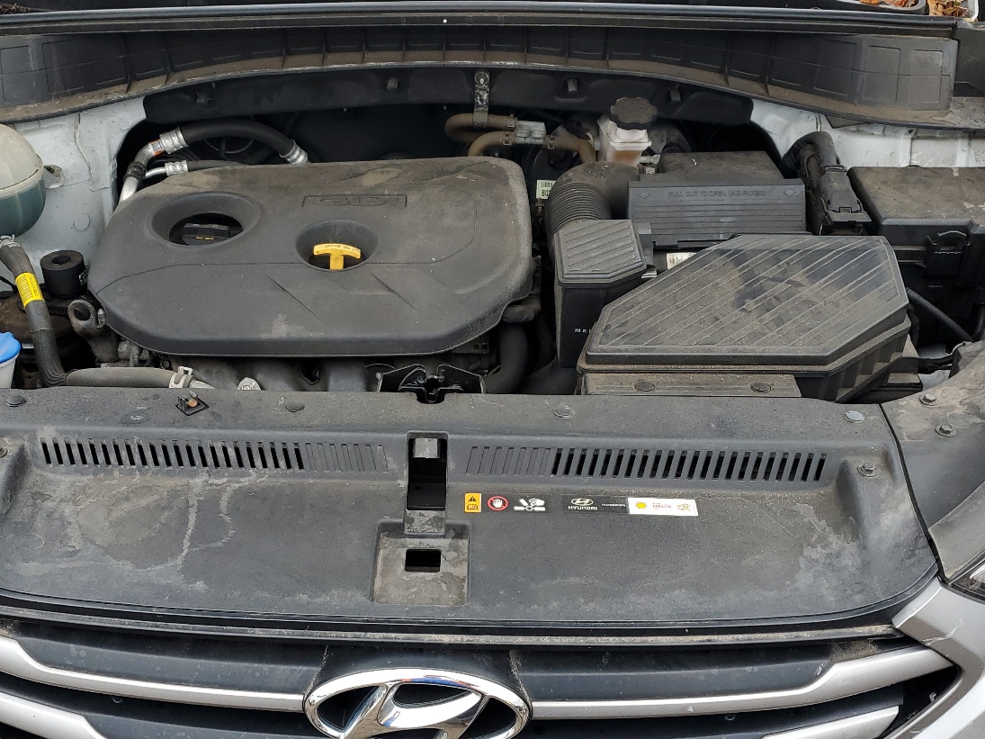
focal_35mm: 38
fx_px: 1081
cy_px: 457
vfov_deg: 37.5
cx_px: 425
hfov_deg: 48.8
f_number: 1.5
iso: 50
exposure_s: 1/169
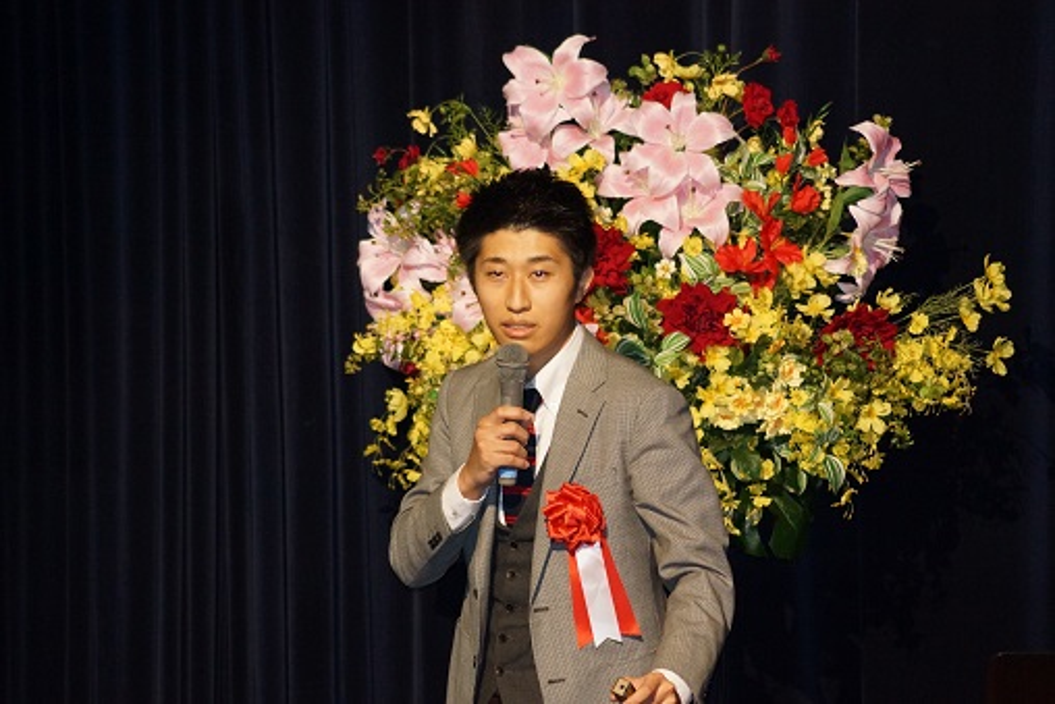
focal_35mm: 300
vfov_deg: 4.6
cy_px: 352
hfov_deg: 6.9
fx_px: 8794
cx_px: 528
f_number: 5.6
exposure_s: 1/60
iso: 1600
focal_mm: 200
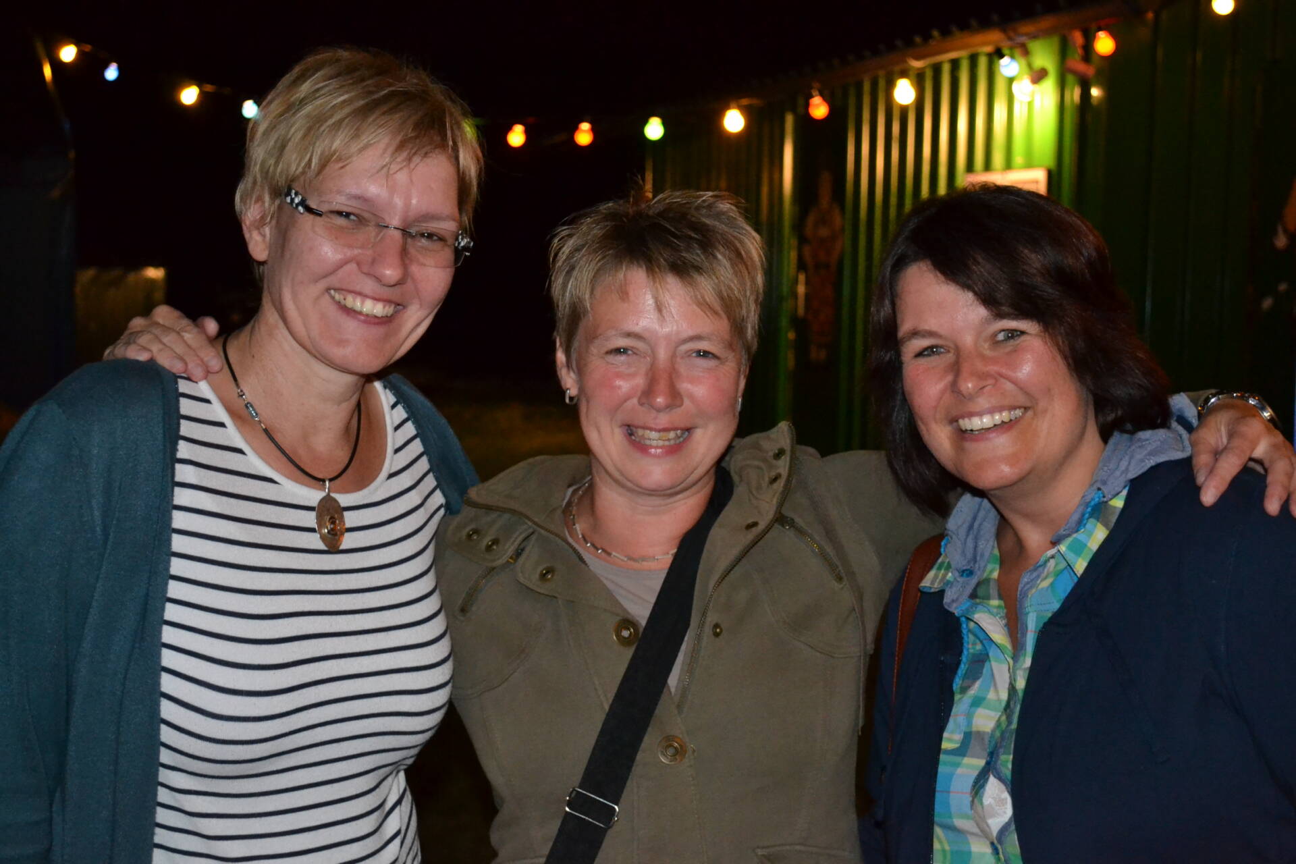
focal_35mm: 54
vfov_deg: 25.1
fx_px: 1944
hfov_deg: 36.9
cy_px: 432
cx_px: 648
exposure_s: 1/60
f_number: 5
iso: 3200
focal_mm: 36
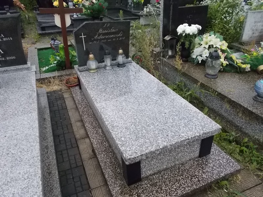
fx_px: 198
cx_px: 132
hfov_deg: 67.3
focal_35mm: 26
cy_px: 98
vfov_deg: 53.1
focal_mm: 4.6
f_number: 8
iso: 400
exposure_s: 1/320
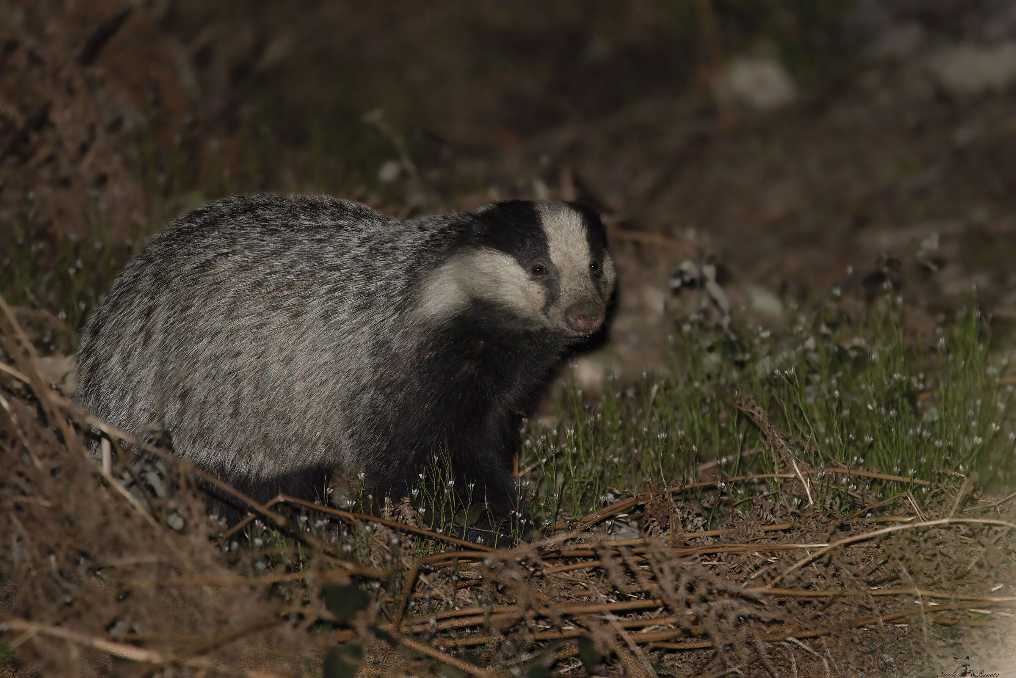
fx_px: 16939
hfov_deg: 3.4
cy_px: 339
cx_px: 508
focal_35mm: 600
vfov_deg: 2.3
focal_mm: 600
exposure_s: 1/250
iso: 4500
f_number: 6.3
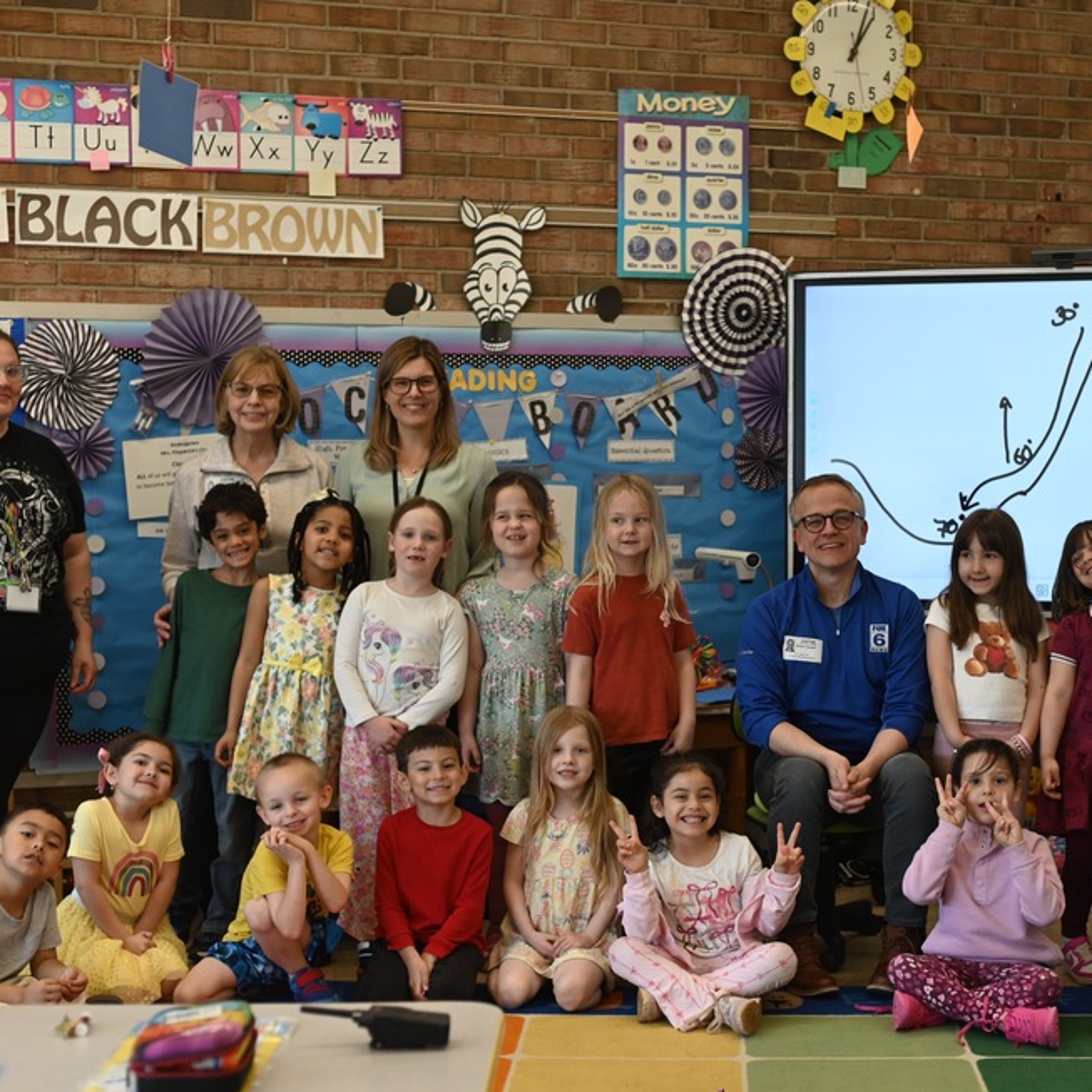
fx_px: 2320
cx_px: 681
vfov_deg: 26.5
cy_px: 543
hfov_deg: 26.4
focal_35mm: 65
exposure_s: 1/200
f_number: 2.8
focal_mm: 50
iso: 400
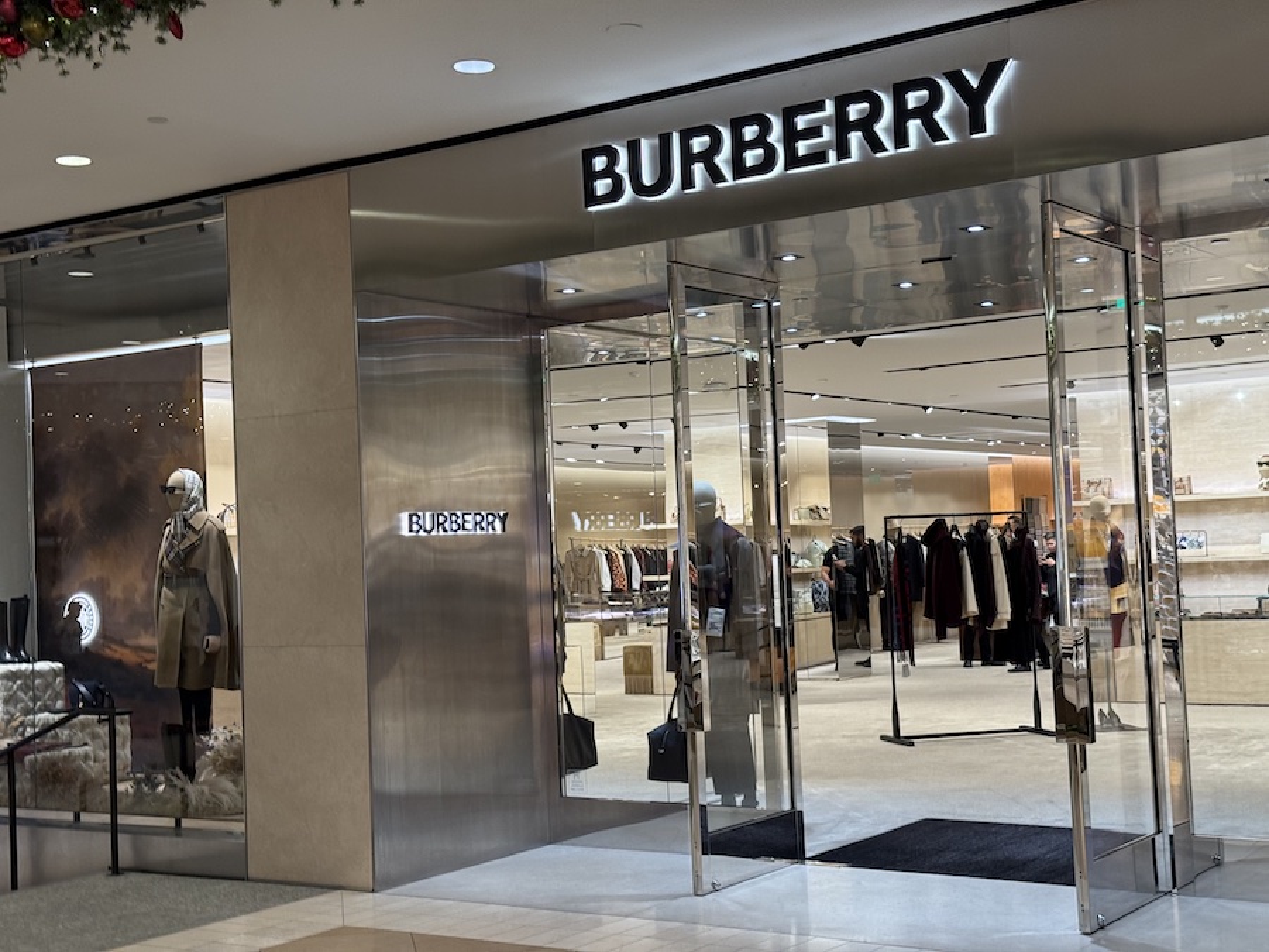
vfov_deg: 30.3
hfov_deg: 39.7
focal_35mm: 48
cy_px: 476
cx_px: 634
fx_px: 1760
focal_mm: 6.76
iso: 80
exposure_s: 1/60
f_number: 1.78
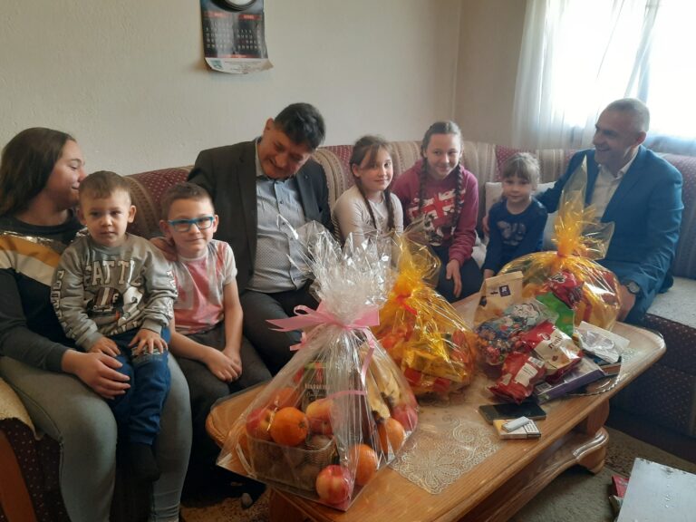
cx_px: 348
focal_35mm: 25
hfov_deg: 69.4
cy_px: 261
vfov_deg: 54.9
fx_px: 503
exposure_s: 1/50
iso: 320
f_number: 2
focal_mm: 4.6
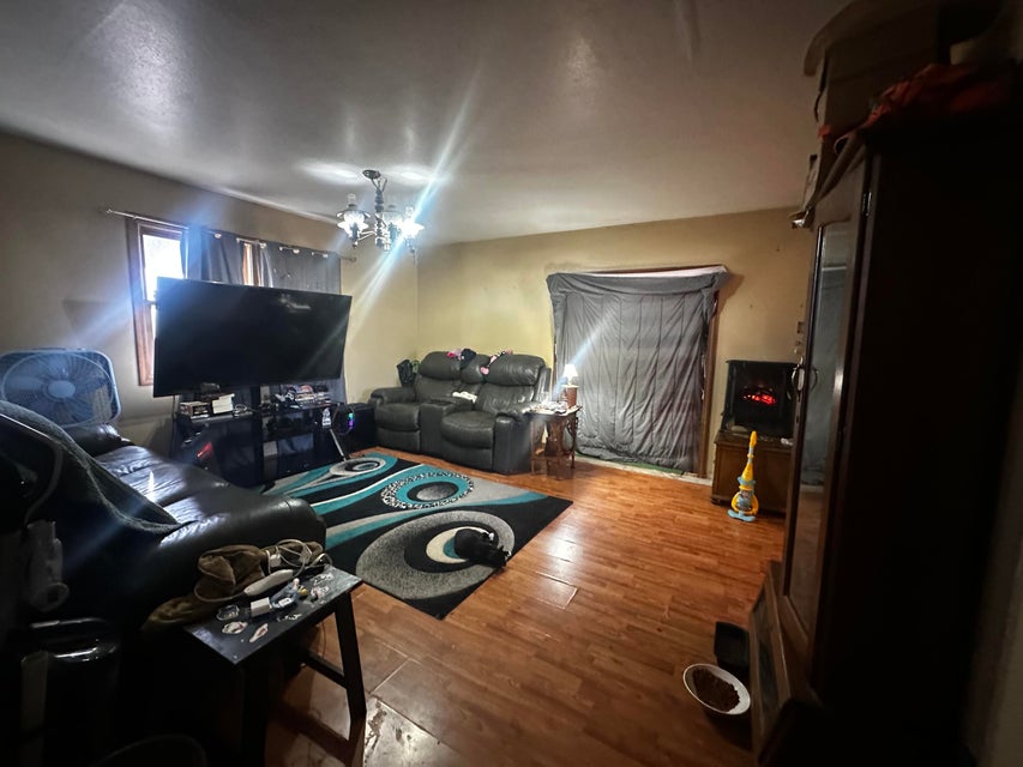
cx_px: 512
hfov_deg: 102.1
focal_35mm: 14
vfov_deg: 85.7
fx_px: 414
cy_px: 384
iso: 800
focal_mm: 2.22
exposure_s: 1/40
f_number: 2.2
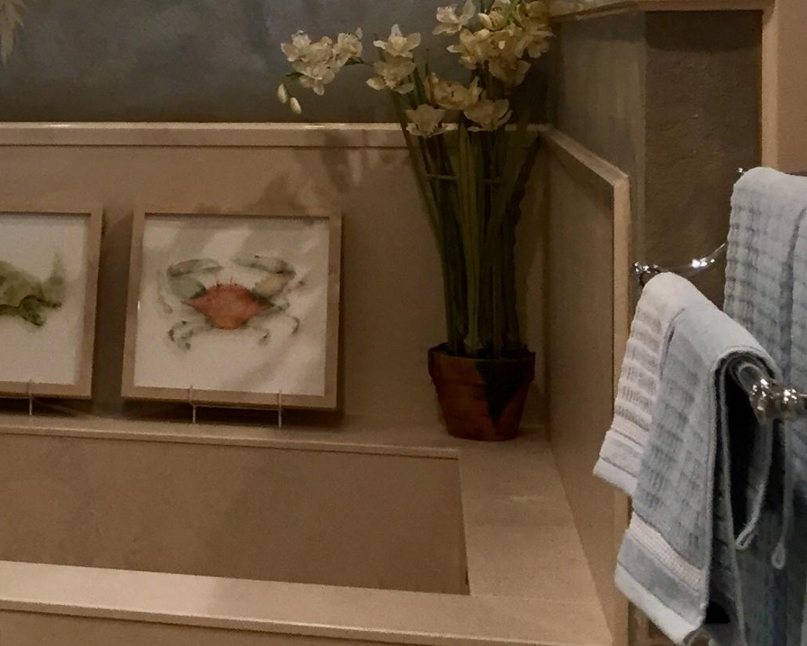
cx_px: -252
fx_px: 1983
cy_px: 112
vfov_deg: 18.3
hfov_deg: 20.9
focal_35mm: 83
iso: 64
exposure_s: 1/33
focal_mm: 4.15
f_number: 2.2
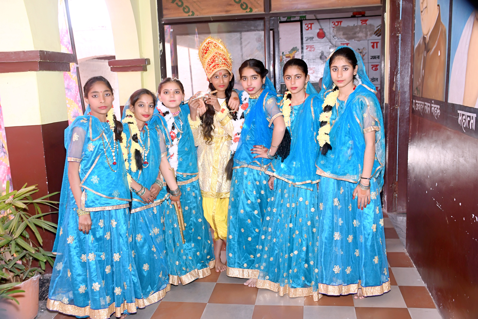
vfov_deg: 36.9
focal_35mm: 36
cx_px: 239
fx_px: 478
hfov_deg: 53.1
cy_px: 160
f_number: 7.1
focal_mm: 24
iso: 500
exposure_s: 1/125
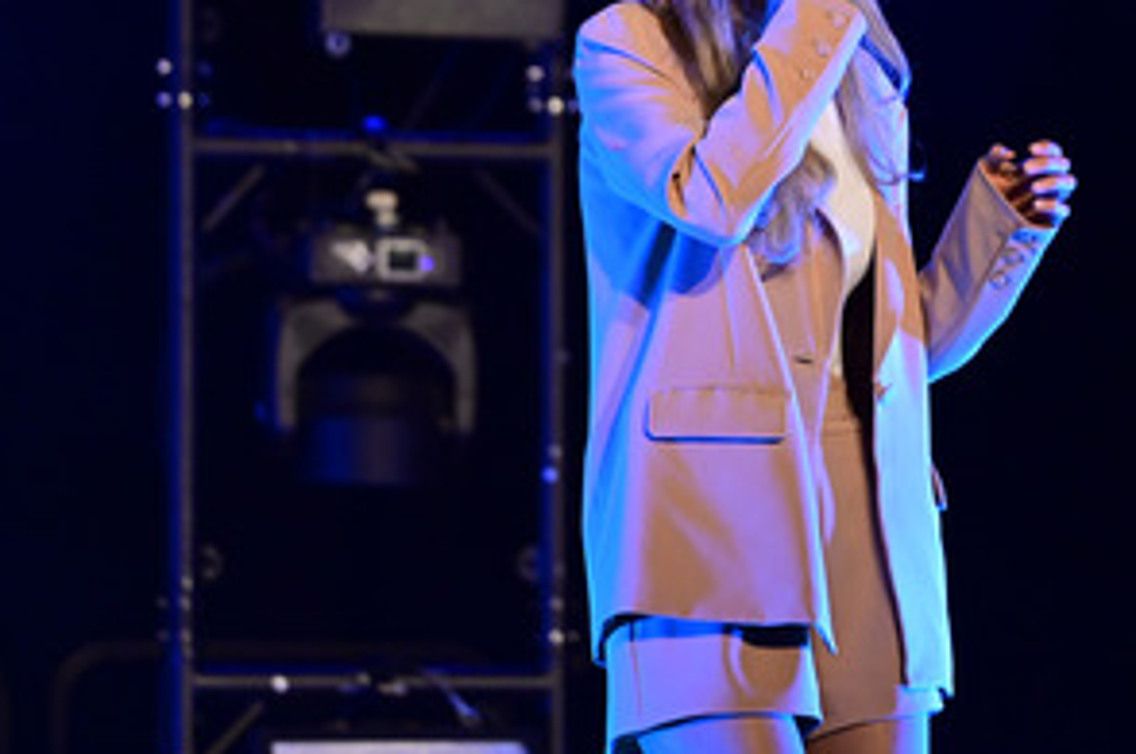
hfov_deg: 6.7
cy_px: 201
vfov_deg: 4.5
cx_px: 775
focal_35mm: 307
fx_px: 9672
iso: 5000
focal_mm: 200
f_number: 2.8
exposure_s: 1/400
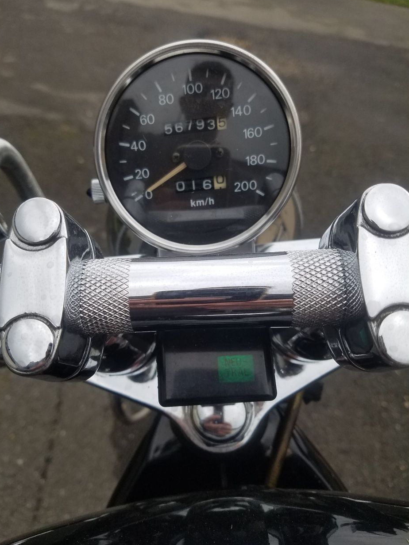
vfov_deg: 65.3
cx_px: 201
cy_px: 269
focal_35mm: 27
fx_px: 426
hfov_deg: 51.3
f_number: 1.7
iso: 50
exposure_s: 1/1528
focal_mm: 4.2
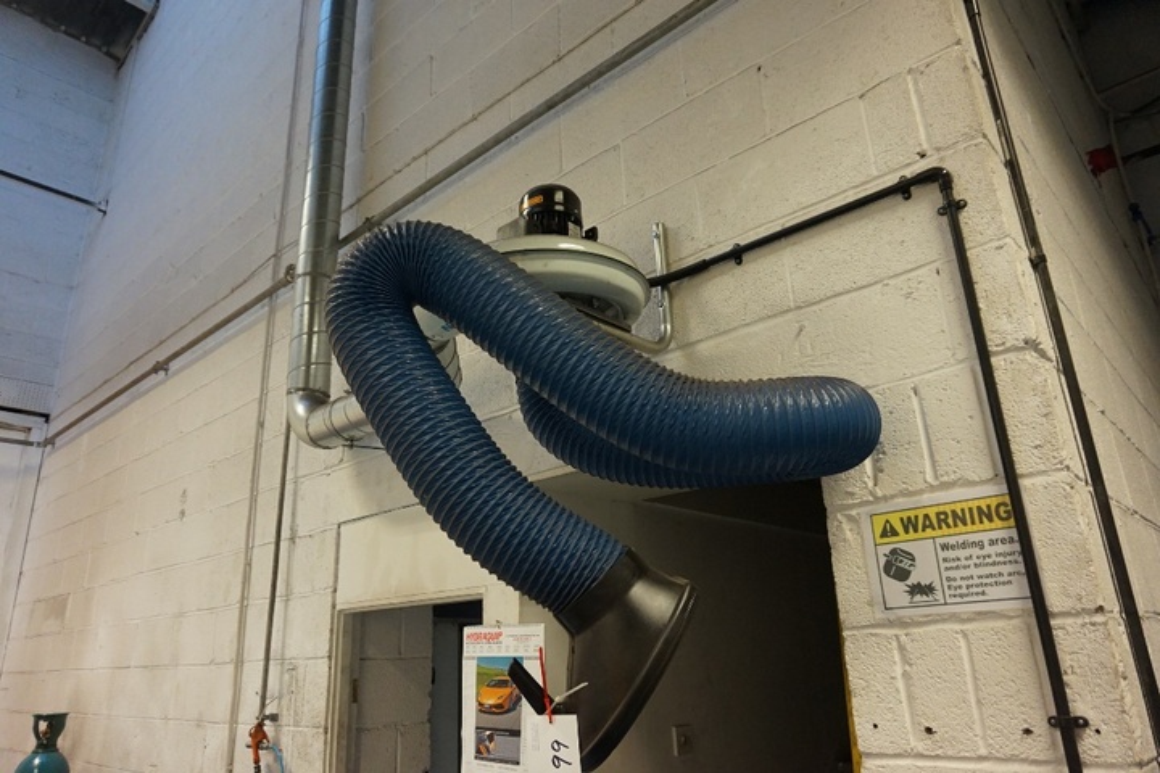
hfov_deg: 73.7
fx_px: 773
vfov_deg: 53.1
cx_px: 580
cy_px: 386
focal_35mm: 24
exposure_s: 1/160
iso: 1600
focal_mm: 16
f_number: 3.5
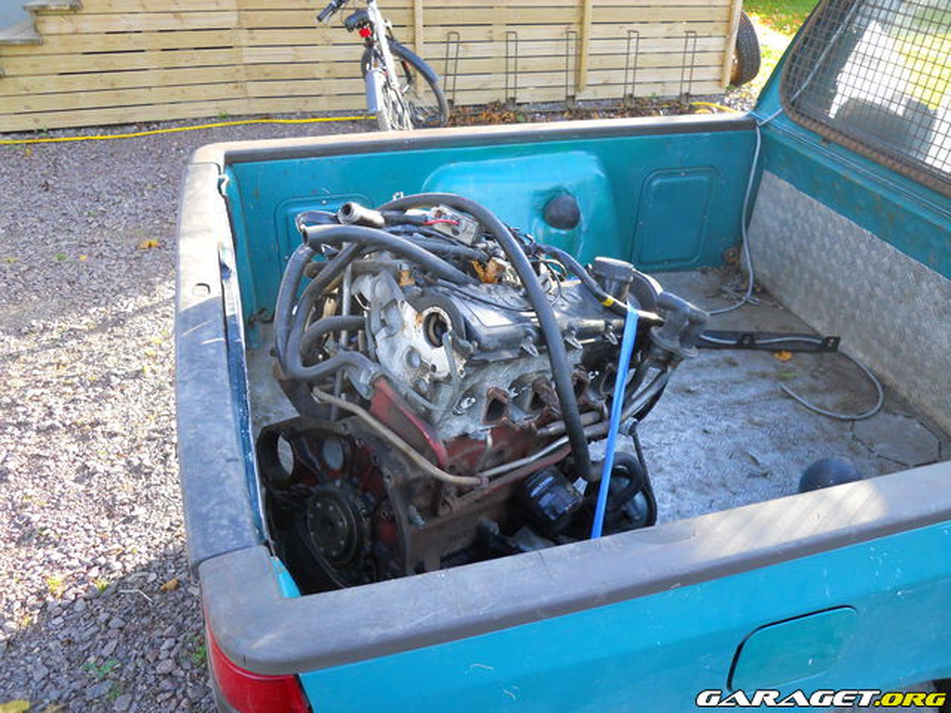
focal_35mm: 28
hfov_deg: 63.4
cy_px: 356
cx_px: 476
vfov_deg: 49.7
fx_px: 769
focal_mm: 5
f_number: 2.7
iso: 320
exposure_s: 1/250
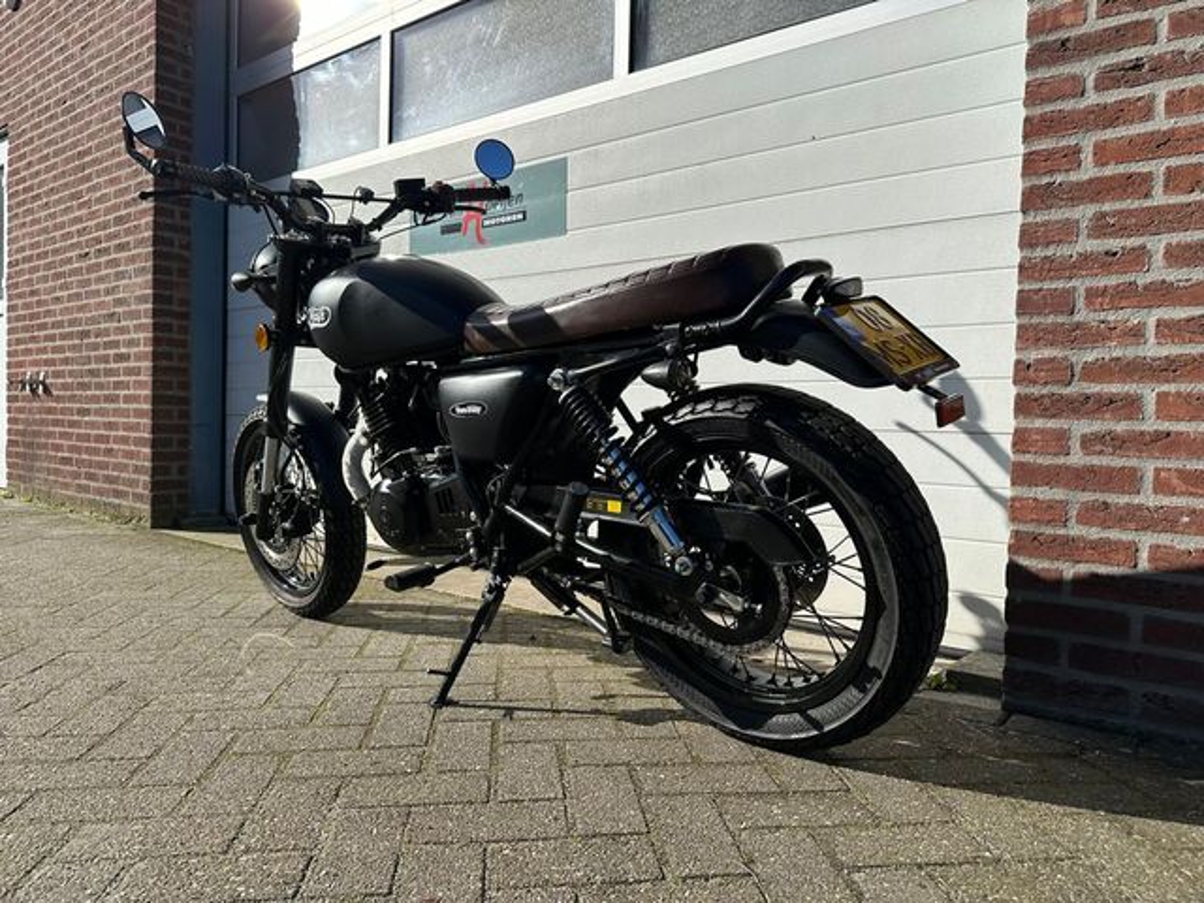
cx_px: 602
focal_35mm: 24
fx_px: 835
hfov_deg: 71.6
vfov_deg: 56.8
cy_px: 452
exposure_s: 1/5848
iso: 80
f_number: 1.78
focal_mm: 6.86
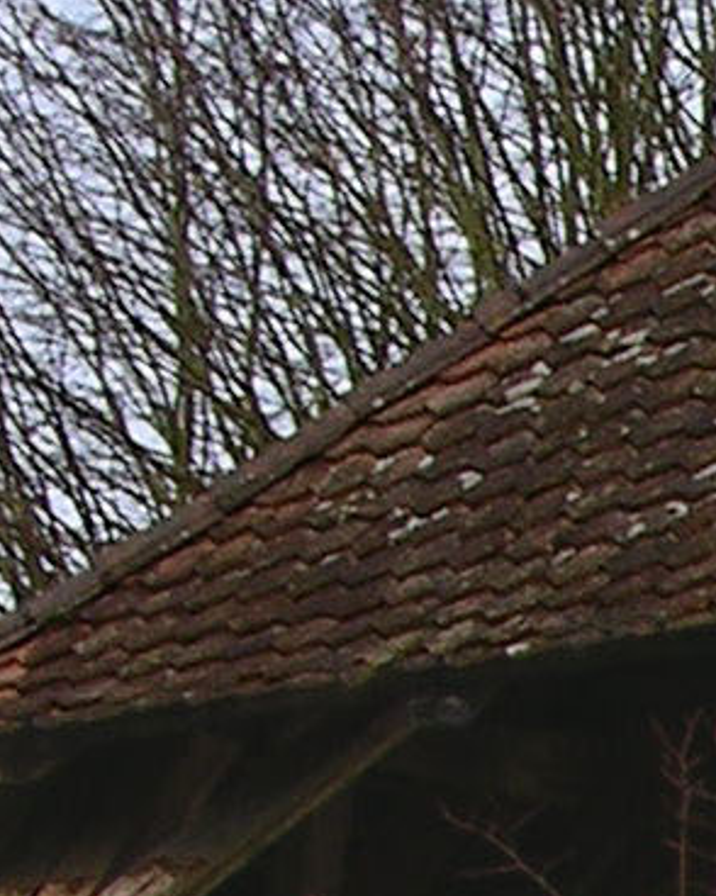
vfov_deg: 5.2
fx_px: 9650
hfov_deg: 4.1
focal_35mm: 364
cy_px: 1926
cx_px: 2394
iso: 50
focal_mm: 10.7
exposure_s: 1/136
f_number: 7.3
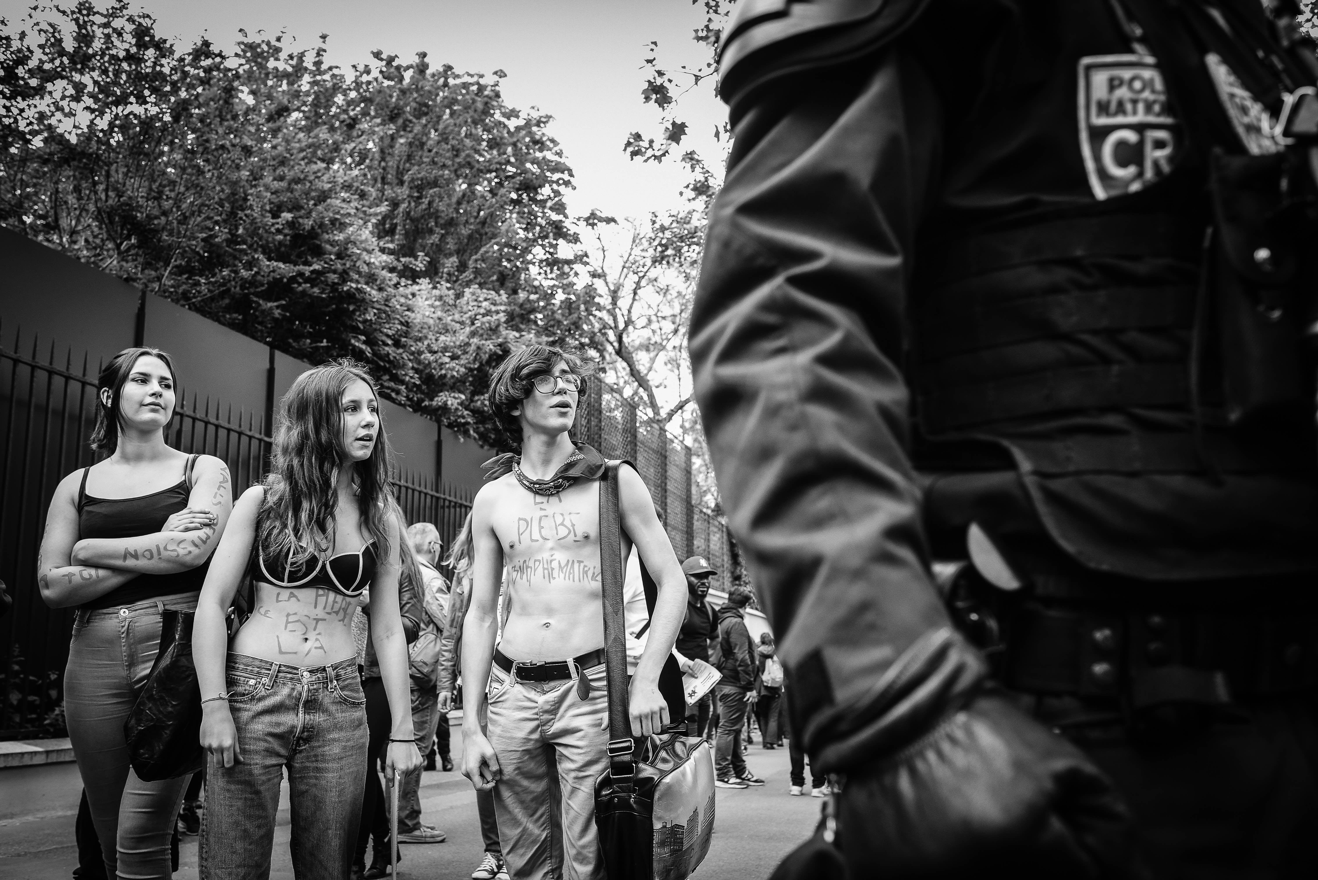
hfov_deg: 54.4
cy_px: 440
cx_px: 659
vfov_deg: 37.9
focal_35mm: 35
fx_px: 1282
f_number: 6.3
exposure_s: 1/400
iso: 800
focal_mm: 35
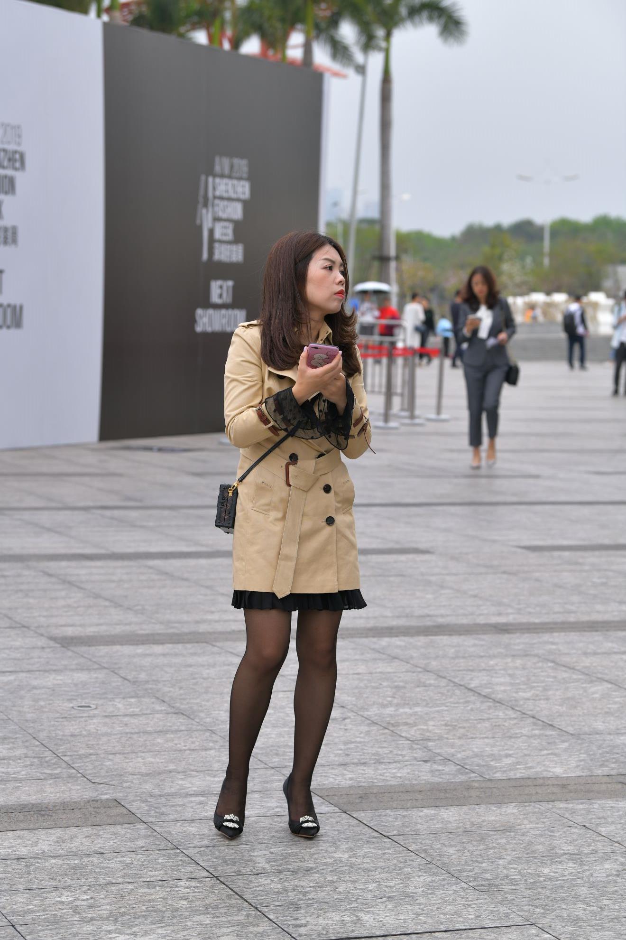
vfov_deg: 21.5
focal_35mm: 95
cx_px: 313
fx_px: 2479
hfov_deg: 14.4
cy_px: 470
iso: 250
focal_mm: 95
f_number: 5
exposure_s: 1/800
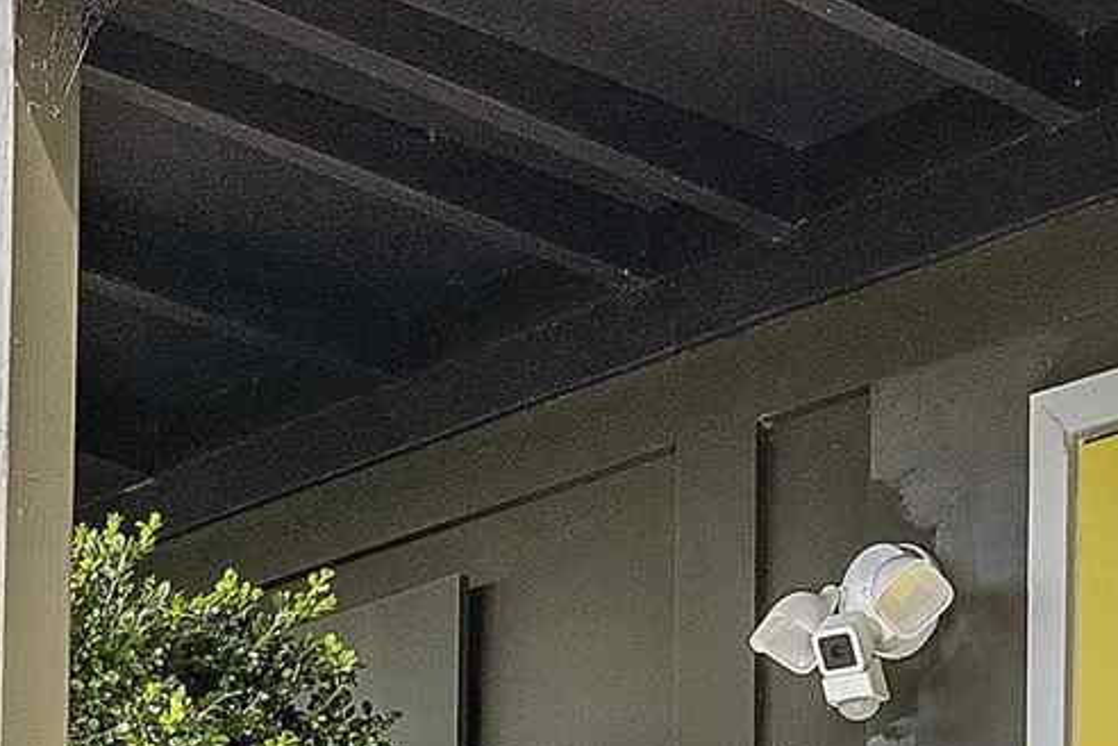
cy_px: 1506
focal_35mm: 100
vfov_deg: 12.1
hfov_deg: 20.4
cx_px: 536
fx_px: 3105
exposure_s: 1/50
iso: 100
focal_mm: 16
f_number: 8
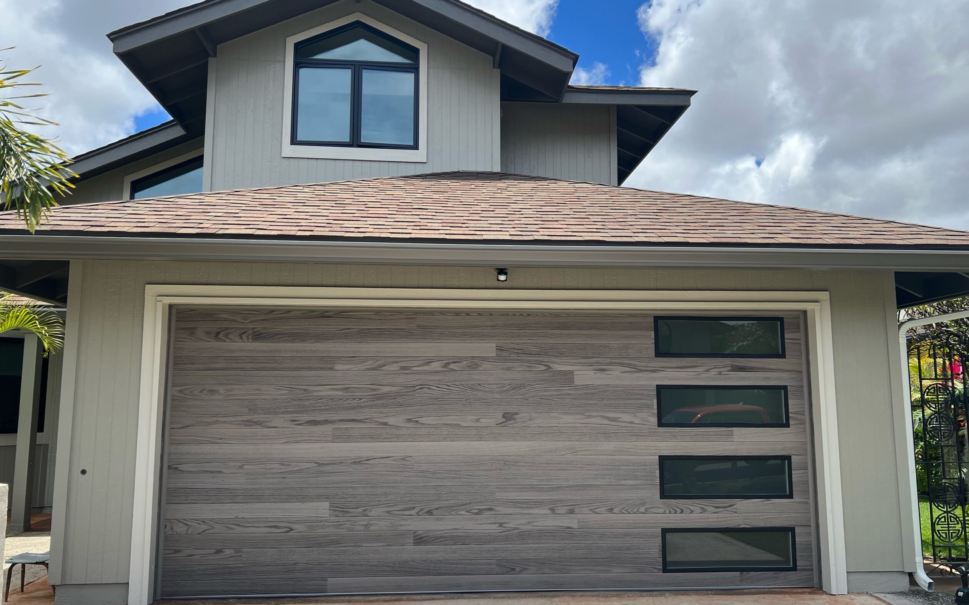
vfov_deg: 44.5
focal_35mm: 28
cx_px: 483
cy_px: 312
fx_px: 739
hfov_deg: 66.5
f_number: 1.5
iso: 50
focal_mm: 5.7
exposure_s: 1/3077
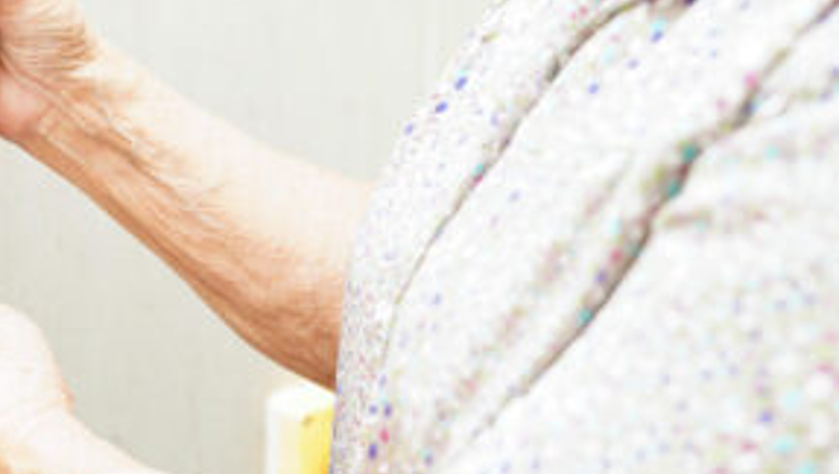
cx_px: 86
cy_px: -22
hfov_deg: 18.5
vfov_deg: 10.6
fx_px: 2538
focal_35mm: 114
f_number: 2.5
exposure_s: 1/60
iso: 100
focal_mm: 50
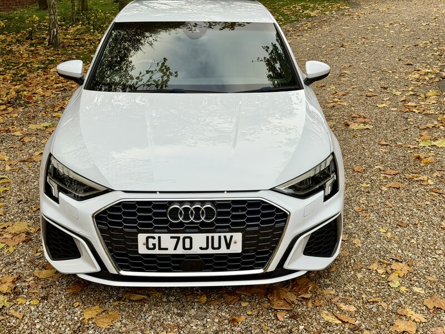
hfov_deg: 39.7
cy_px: 167
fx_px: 617
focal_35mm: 48
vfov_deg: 30.3
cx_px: 222
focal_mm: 6.76
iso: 64
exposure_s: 1/450
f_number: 1.78
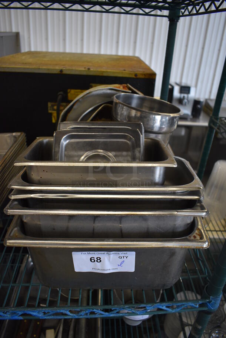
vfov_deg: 67.3
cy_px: 169
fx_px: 254
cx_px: 113
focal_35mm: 27
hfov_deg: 48.0
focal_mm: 18
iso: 800
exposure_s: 1/200
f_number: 3.5
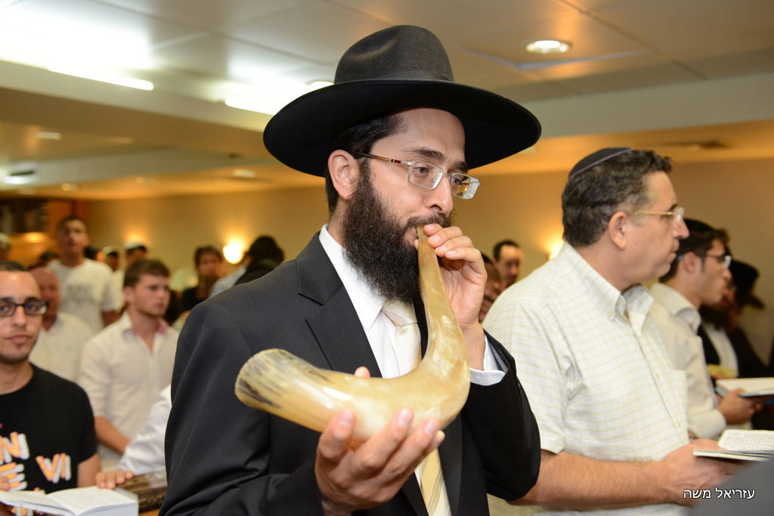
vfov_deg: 36.9
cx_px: 387
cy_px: 258
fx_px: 774
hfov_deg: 53.1
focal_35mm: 36
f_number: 4
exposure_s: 1/125
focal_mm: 36
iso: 1600
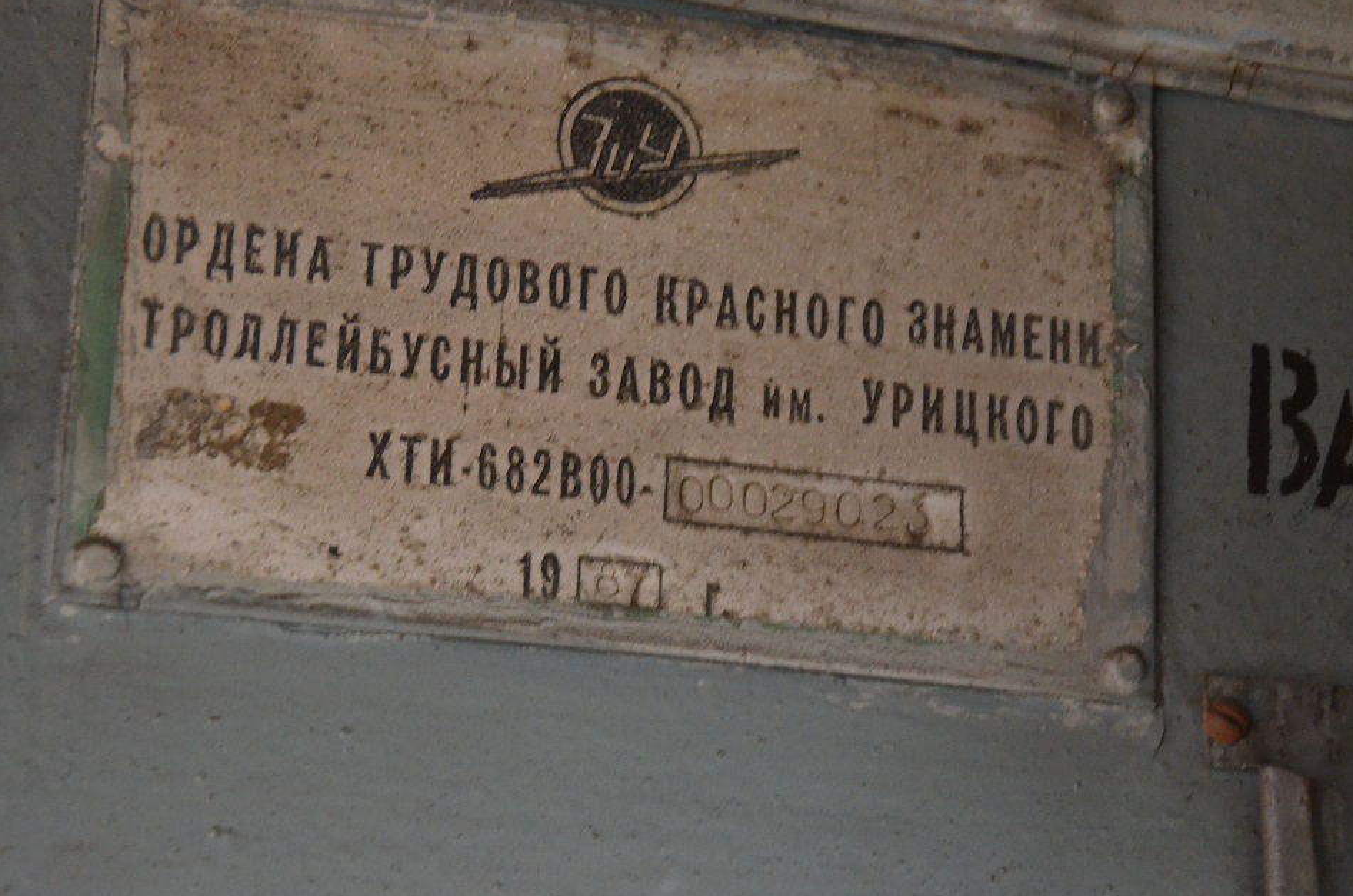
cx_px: 601
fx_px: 4050
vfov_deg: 12.6
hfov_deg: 19.0
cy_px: 437
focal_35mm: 108
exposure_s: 1/15
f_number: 5.3
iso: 3200
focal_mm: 62
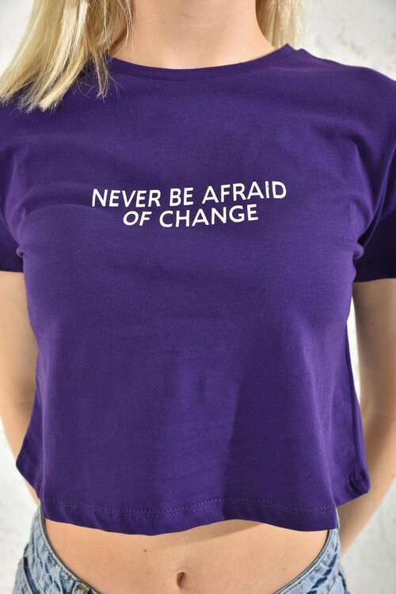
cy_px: 297
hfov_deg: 27.0
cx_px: 198
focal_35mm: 50
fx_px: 825
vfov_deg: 39.6
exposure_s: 1/160
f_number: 7.1
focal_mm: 50
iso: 100
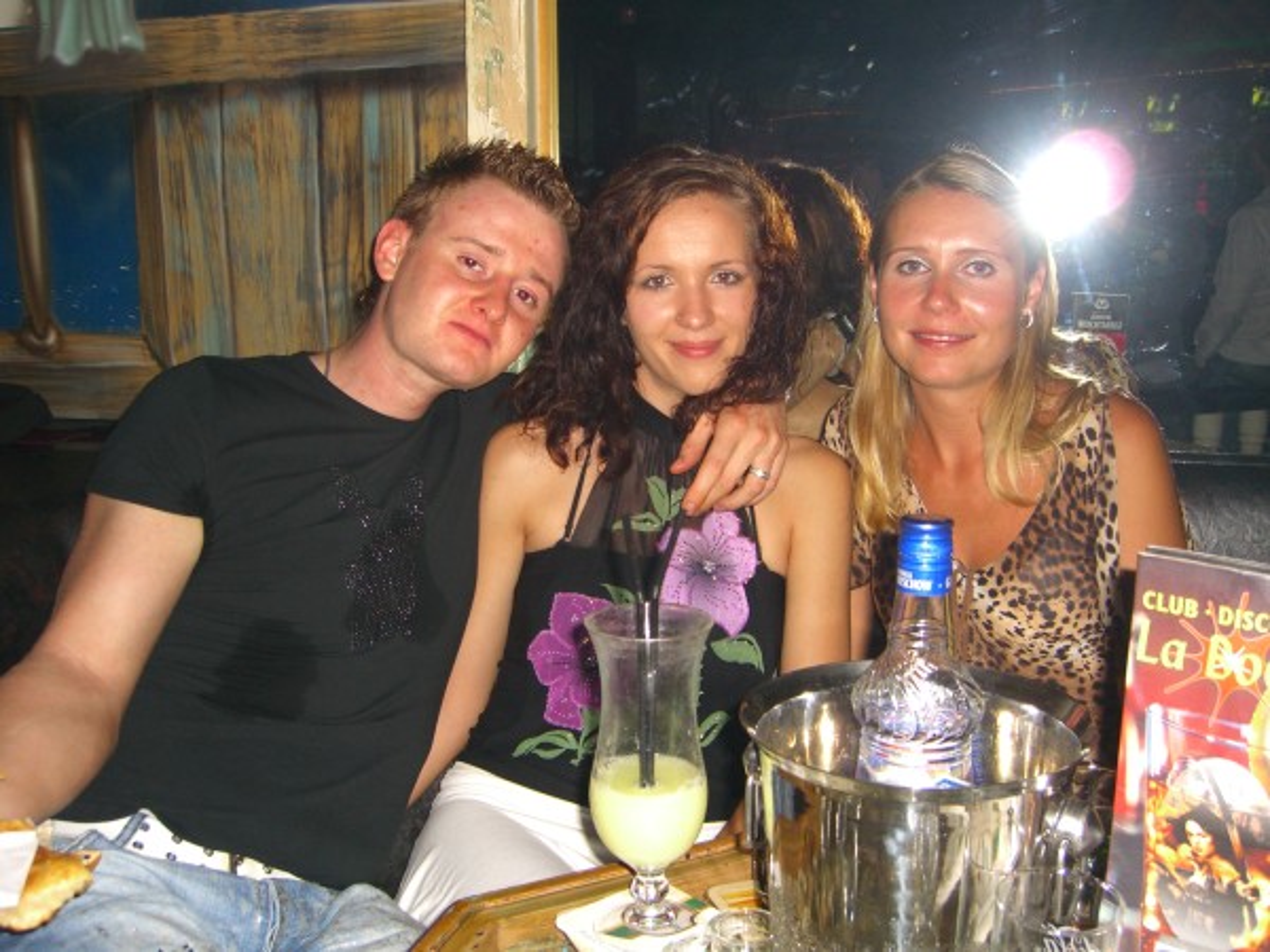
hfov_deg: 49.0
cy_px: 476
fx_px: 1394
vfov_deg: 37.7
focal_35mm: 38
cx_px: 635
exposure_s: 1/60
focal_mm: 7.9
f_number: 2.8
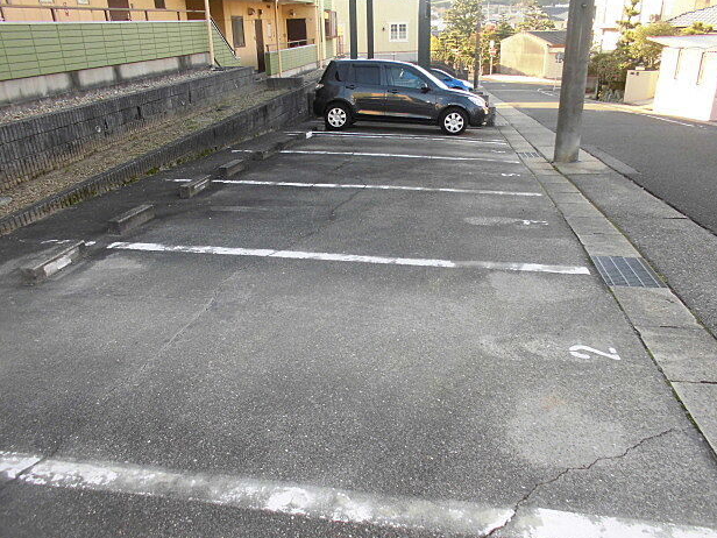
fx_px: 559
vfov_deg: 51.4
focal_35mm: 27
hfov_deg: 65.3
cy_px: 266
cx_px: 353
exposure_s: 1/100
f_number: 3.5
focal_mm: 4.6
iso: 100
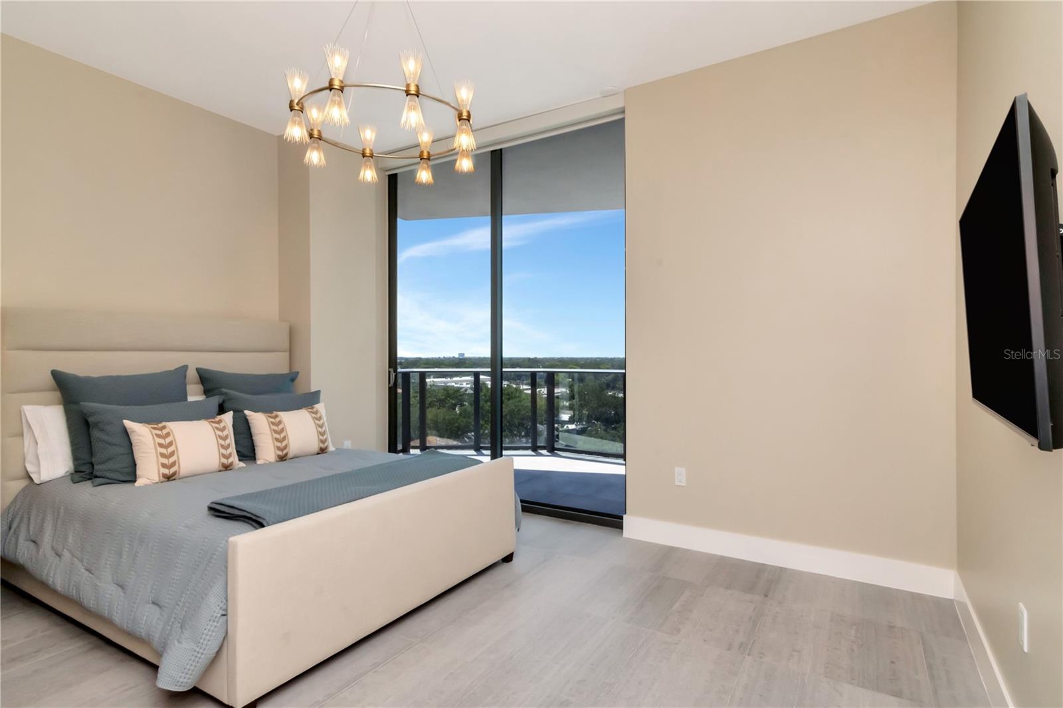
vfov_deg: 67.4
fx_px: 531
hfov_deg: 90.0
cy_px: 354
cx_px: 532
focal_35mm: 18
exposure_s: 1/200
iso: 800
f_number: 16
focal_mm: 12
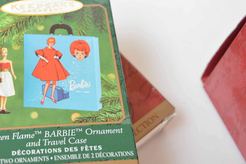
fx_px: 567
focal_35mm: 83
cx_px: 56
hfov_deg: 24.2
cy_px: 73
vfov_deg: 16.5
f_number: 4.5
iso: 200
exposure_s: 1/200
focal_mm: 32
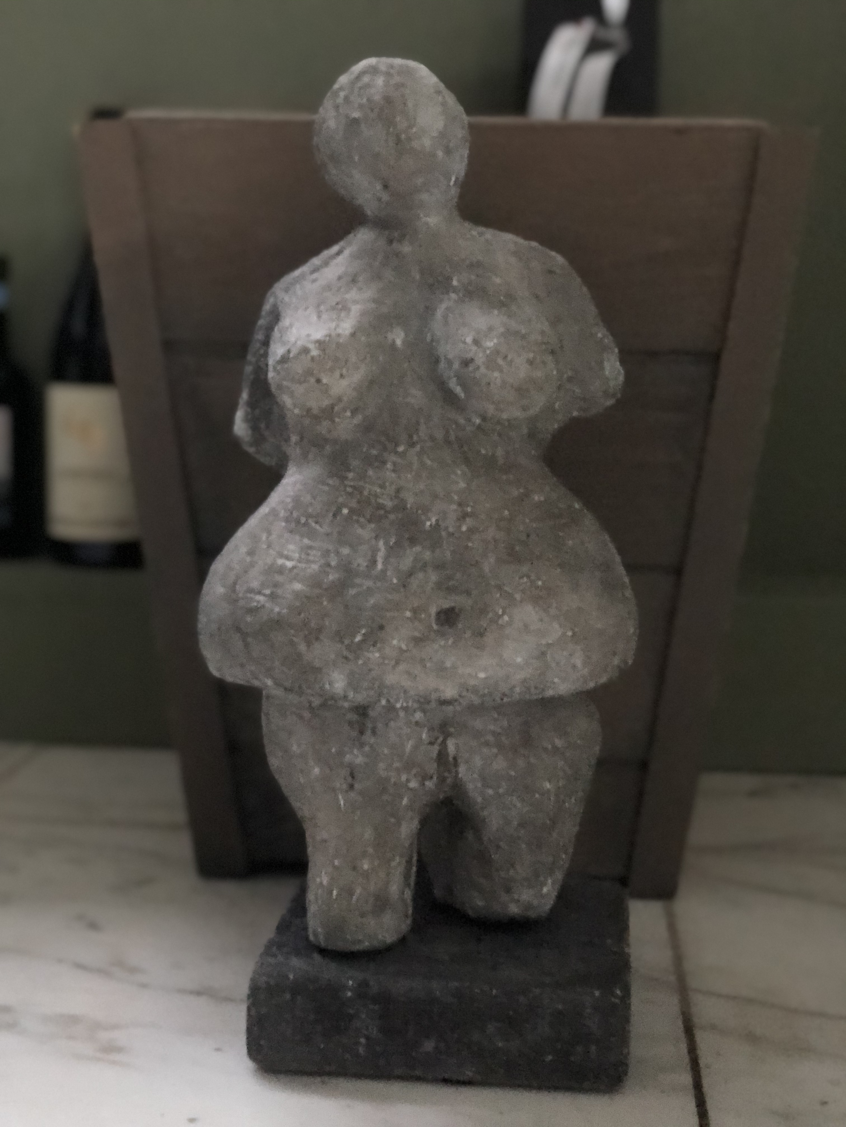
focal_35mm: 57
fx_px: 1857
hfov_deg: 25.7
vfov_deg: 33.8
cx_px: 423
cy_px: 564
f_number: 2.8
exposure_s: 1/30
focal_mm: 6.6
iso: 1250
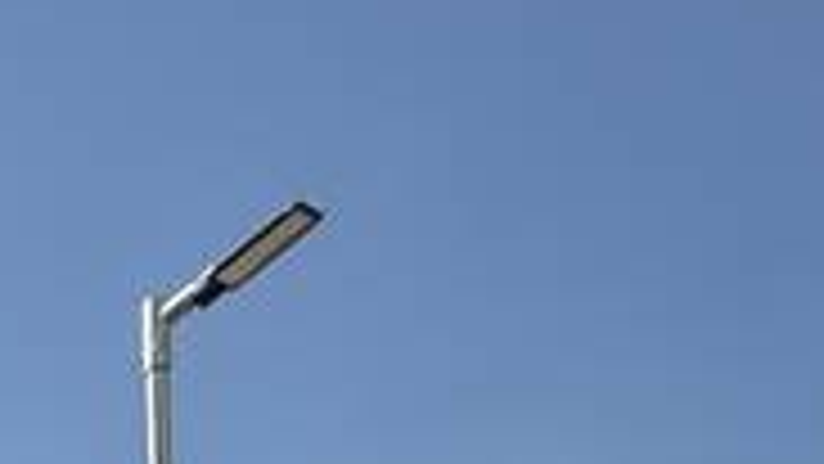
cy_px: 2023
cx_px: -558
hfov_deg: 15.8
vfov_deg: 6.9
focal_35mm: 120
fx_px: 2622
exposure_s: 1/1259
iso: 64
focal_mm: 2.22
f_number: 2.2
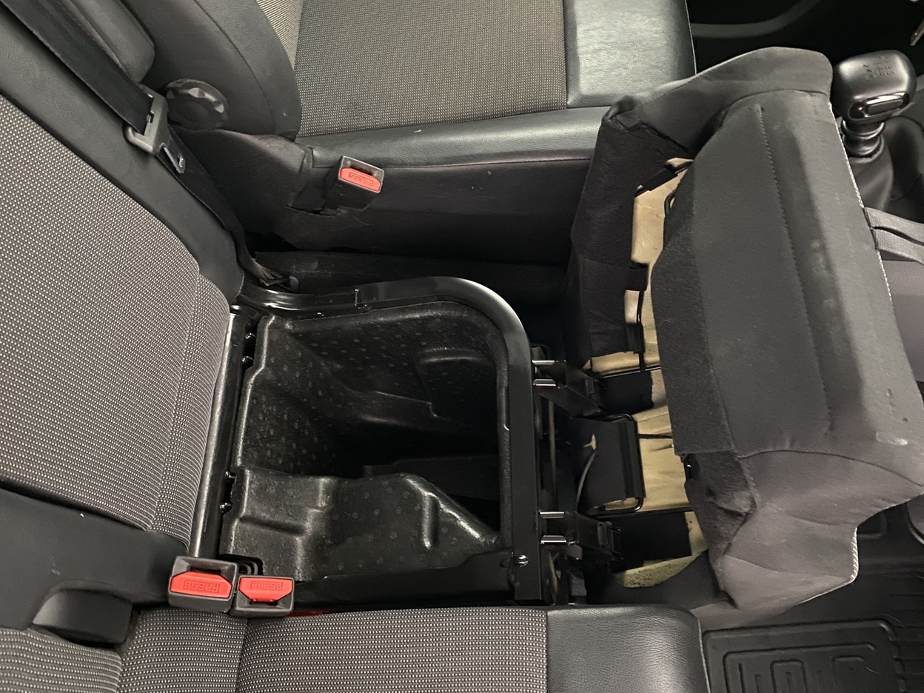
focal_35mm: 30
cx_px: 479
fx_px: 801
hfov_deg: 59.9
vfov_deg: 46.7
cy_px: 312
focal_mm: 4.25
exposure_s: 1/14
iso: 1250
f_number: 1.8
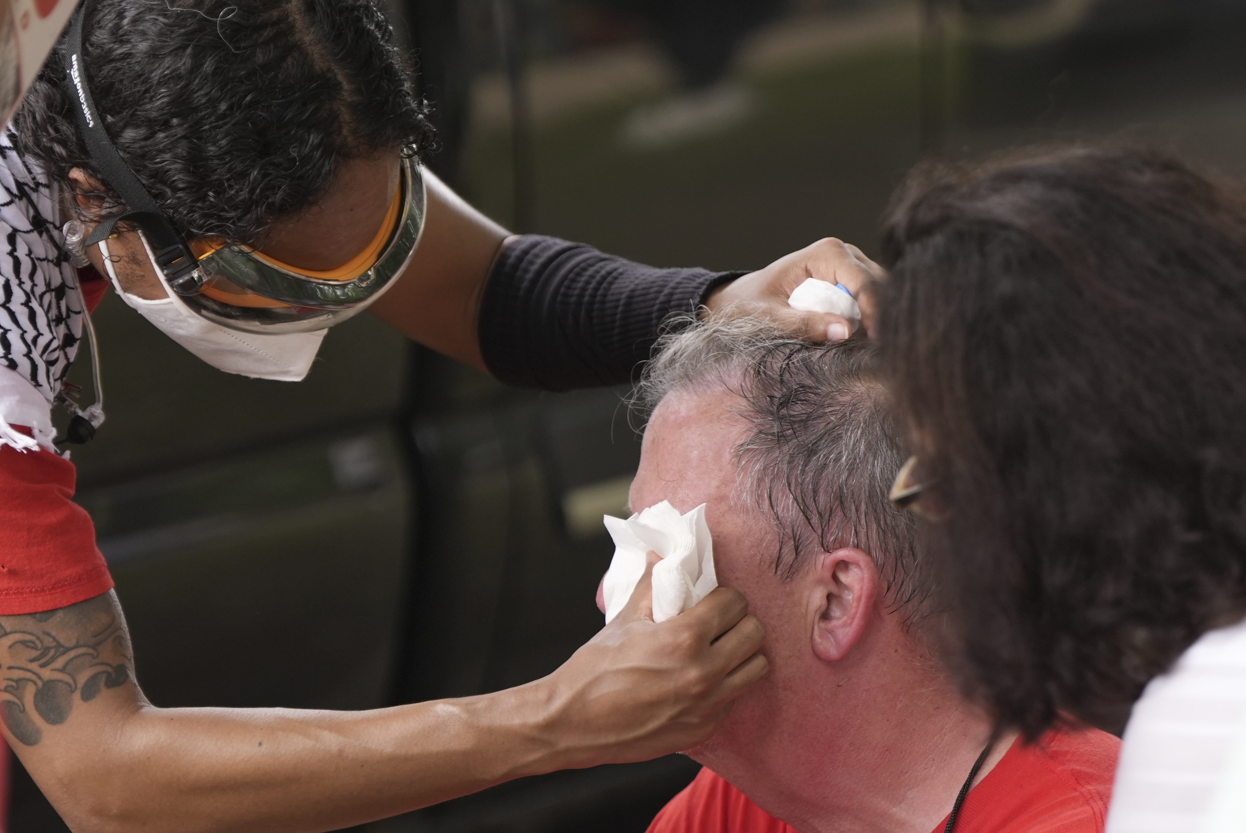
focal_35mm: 295
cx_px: 623
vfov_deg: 4.7
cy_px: 416
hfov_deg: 7.0
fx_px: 10219
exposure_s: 1/640
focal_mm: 197
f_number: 4
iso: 800
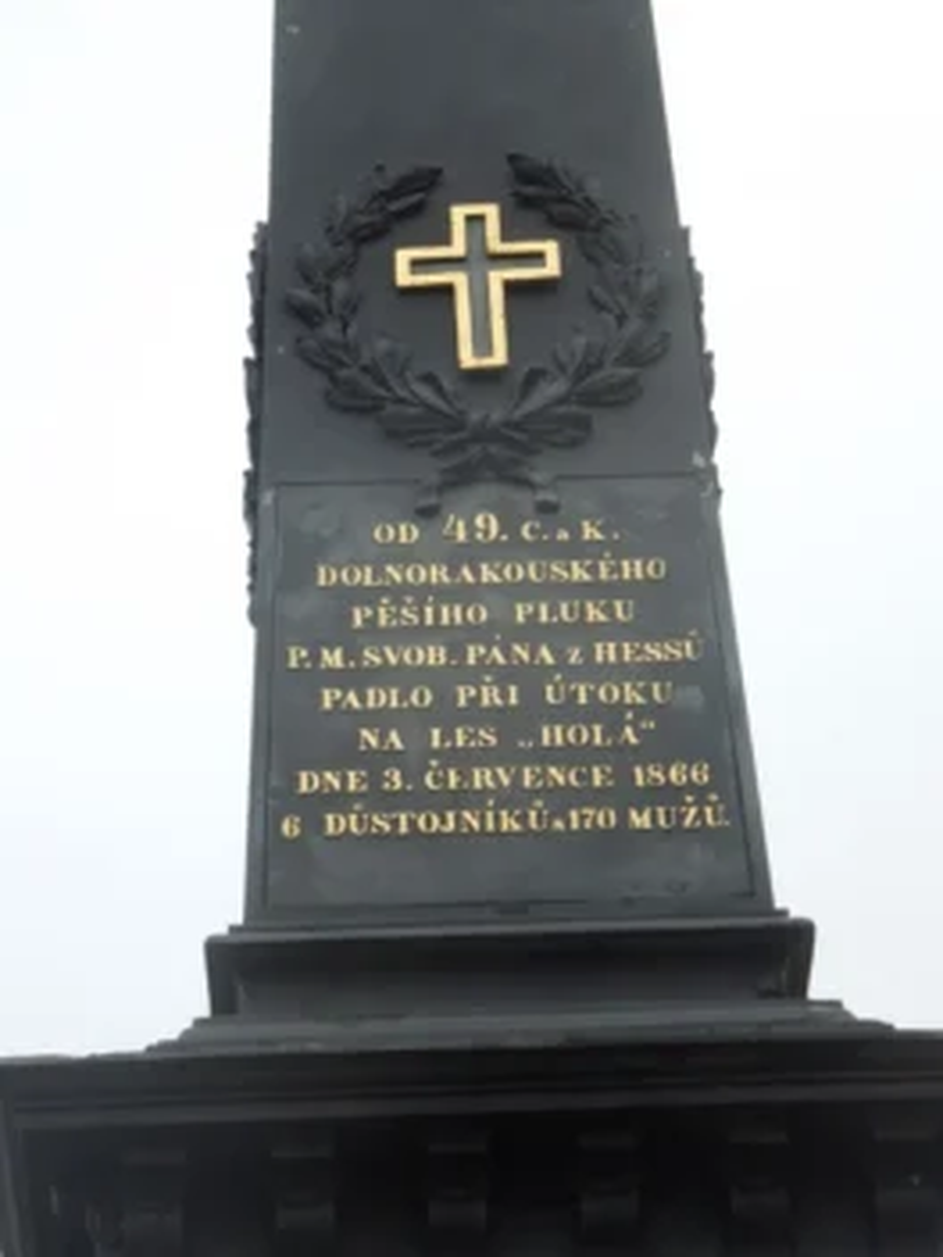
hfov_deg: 9.8
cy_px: 628
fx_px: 5485
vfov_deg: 13.1
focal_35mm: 151
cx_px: 472
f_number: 4.9
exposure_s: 1/640
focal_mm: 27.2
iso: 400
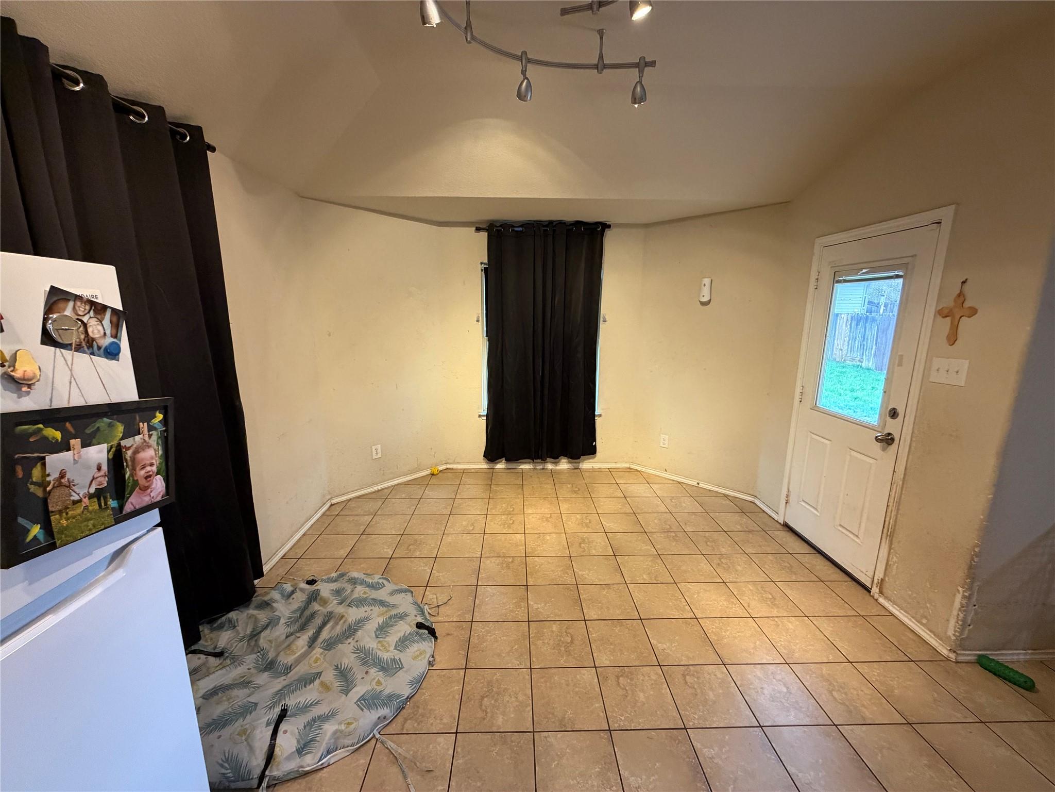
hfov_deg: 102.1
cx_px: 528
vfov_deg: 85.7
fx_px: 427
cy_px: 396
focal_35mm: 14
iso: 400
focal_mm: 2.22
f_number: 2.2
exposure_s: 1/60
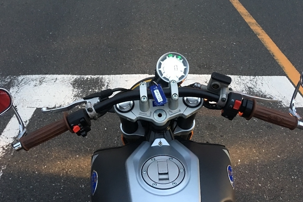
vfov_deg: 42.2
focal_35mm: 31
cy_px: 87
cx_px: 155
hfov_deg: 60.3
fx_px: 261
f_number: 2.2
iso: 50
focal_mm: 4.15
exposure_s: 1/4
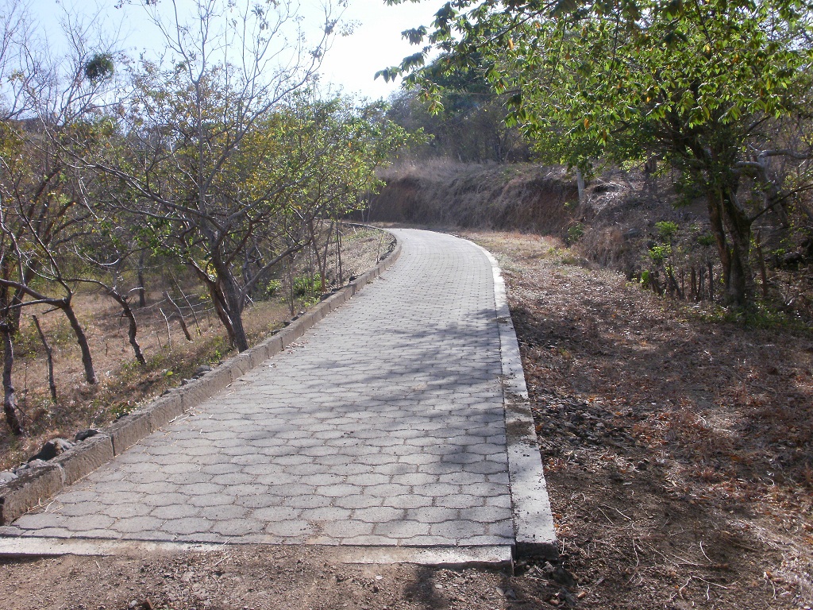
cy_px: 305
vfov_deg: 39.7
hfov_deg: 51.4
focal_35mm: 36
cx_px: 406
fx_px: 846
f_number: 5.6
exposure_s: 1/320
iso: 100
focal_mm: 6.3
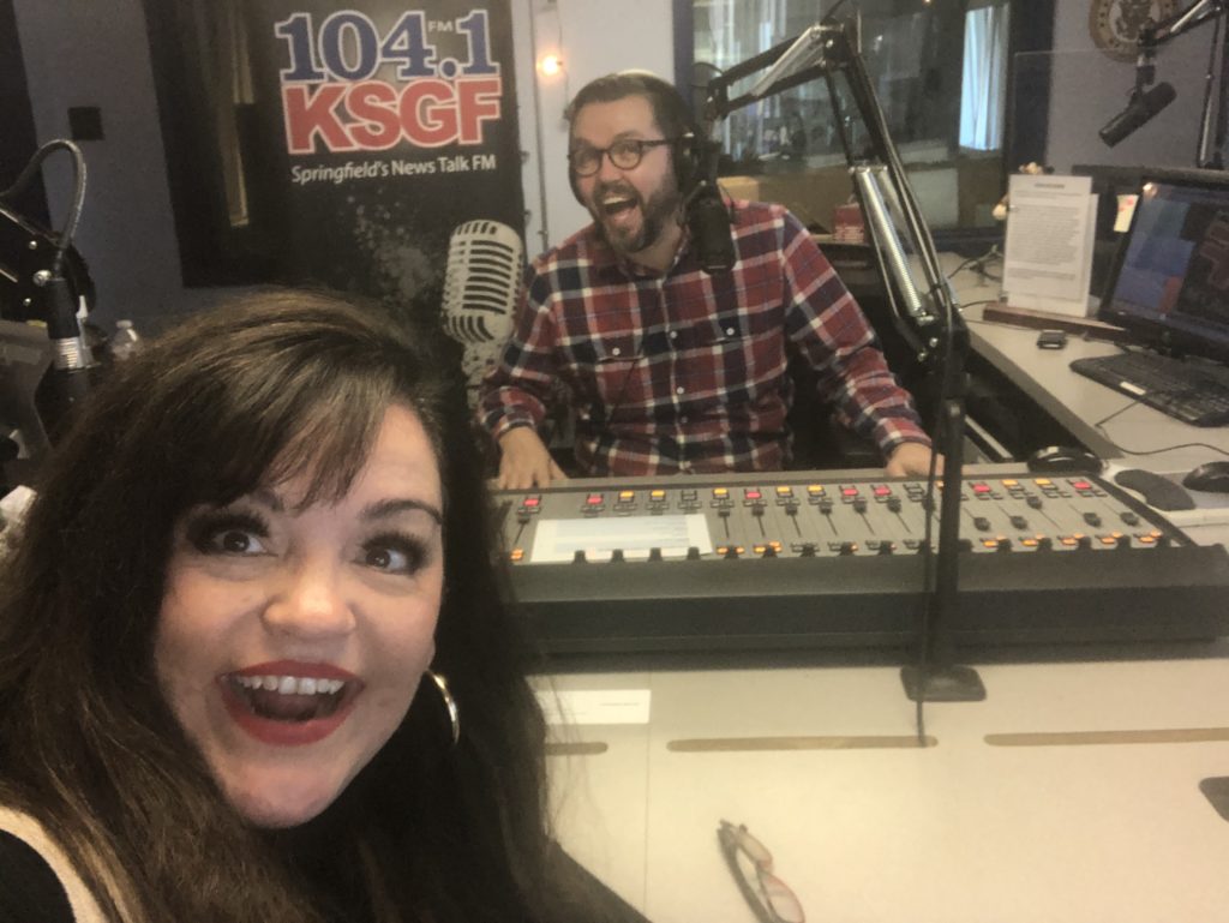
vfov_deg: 44.2
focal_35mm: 32
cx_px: 614
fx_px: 1137
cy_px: 462
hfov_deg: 56.8
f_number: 2.2
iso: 160
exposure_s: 1/60
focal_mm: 2.87
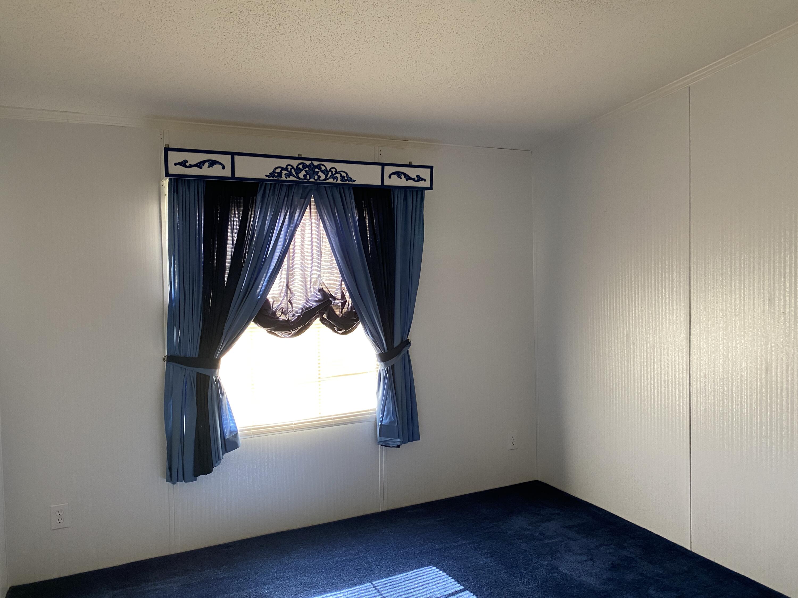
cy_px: 299
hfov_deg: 67.3
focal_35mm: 26
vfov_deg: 53.1
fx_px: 599
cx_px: 399
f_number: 1.8
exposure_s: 1/60
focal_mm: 4.25
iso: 200
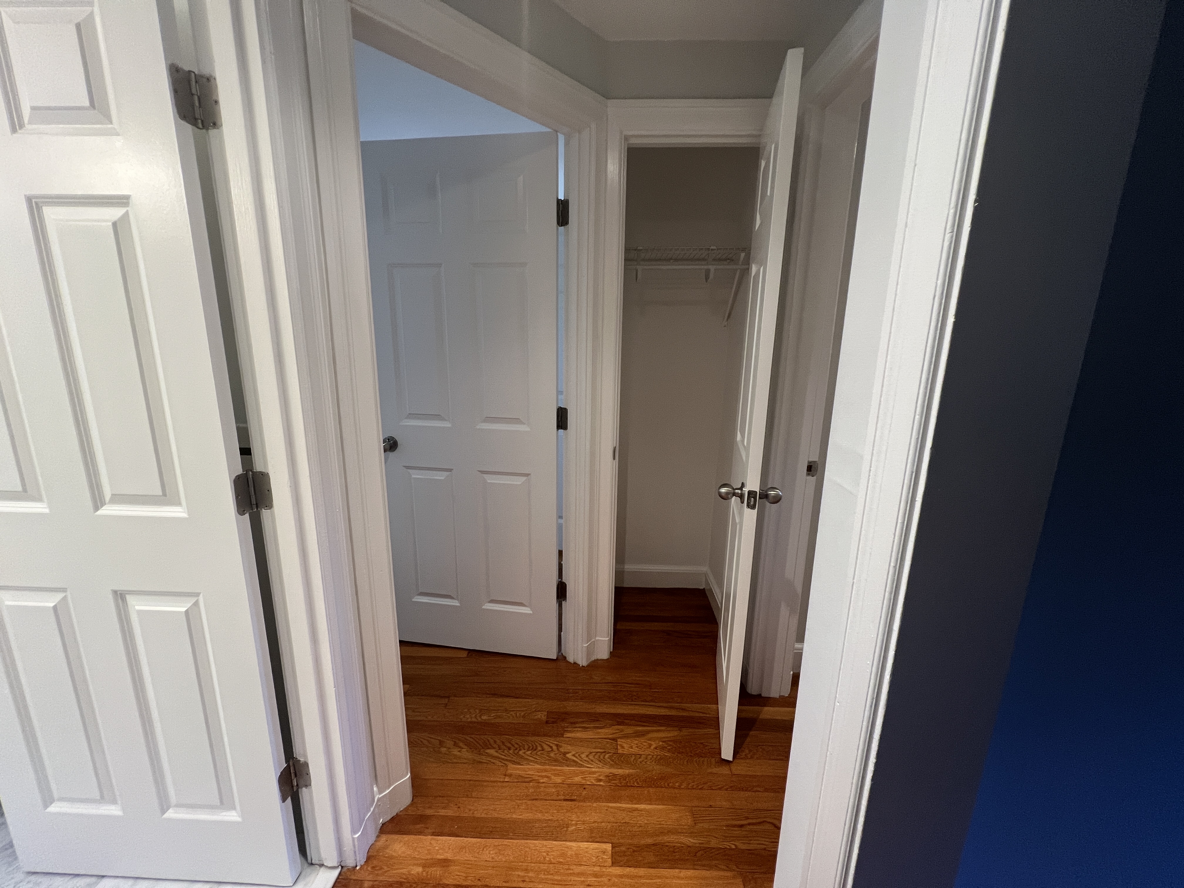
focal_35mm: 13
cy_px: 444
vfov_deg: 89.9
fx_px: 445
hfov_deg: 106.2
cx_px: 592
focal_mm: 1.57
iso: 160
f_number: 1.8
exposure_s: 1/60
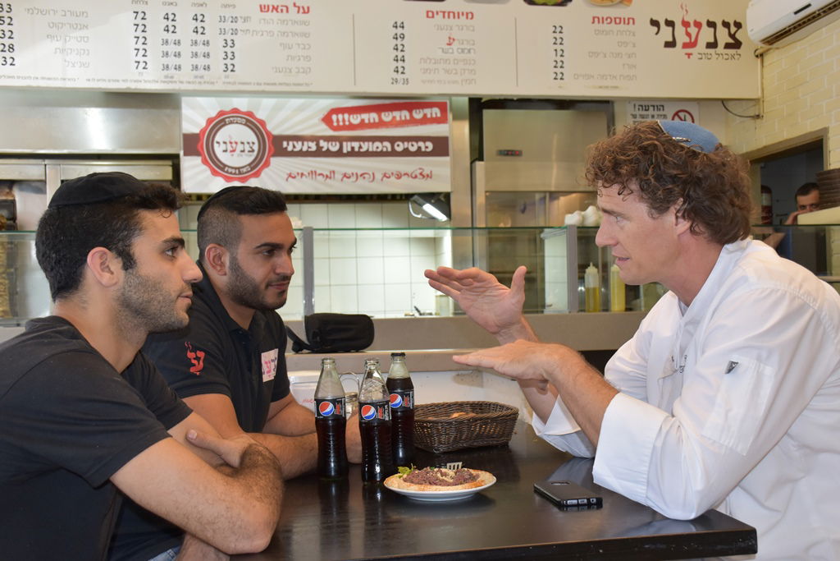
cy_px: 280
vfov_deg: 34.2
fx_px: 910
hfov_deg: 49.5
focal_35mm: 39
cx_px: 420
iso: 720
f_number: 5.6
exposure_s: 1/125
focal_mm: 26
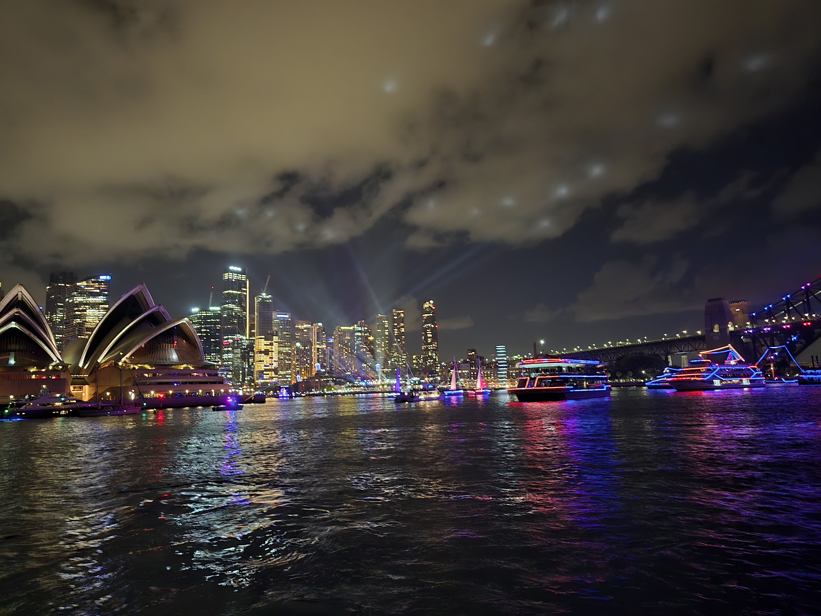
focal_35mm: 23
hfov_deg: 73.9
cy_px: 308
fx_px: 545
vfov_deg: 58.9
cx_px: 410
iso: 2500
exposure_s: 1/24
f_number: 1.7
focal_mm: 6.3
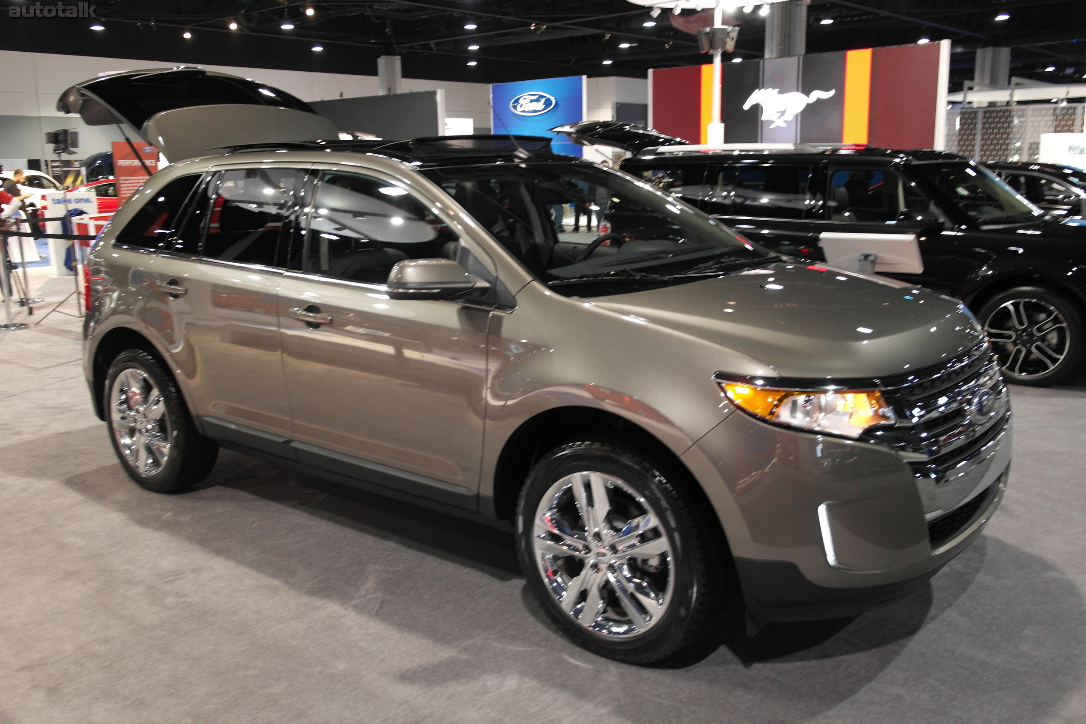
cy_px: 362
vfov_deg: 43.6
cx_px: 543
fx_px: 905
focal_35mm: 30
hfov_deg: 61.9
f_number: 3.5
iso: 400
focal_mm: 20
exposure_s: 1/20
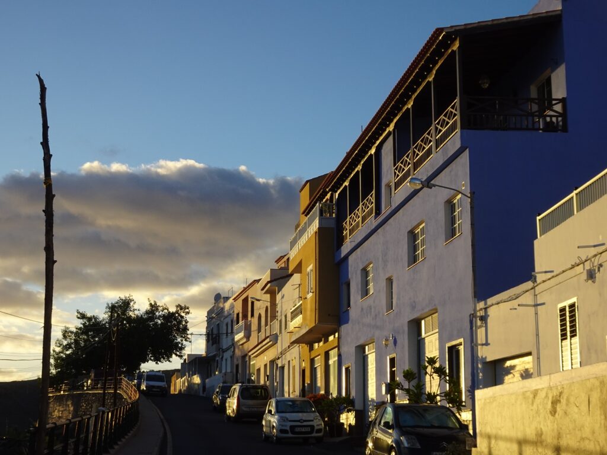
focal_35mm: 62
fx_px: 1087
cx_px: 304
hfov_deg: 31.2
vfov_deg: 23.7
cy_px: 228
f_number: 4.5
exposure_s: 1/500
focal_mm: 9.87
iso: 80
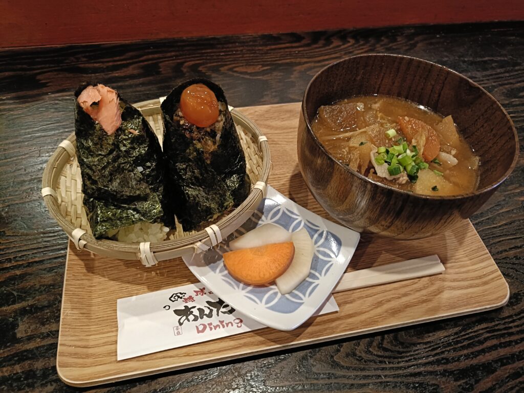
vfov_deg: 54.9
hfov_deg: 69.4
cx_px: 262
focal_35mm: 25
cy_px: 196
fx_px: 378
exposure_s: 1/24
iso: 1600
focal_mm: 4.7
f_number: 1.7
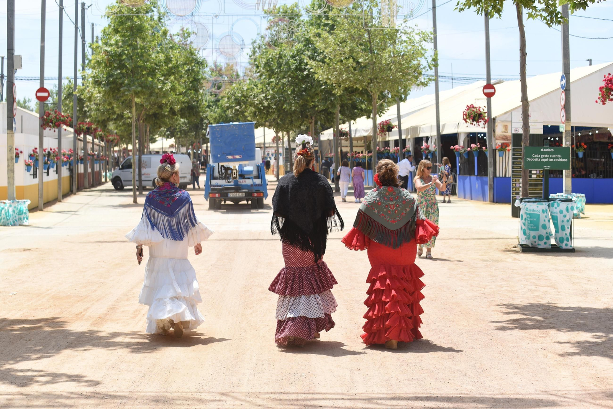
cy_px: 204
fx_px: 1192
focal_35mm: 70
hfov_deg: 28.8
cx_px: 306
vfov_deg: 19.5
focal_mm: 70
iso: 110
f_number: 5
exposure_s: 1/320
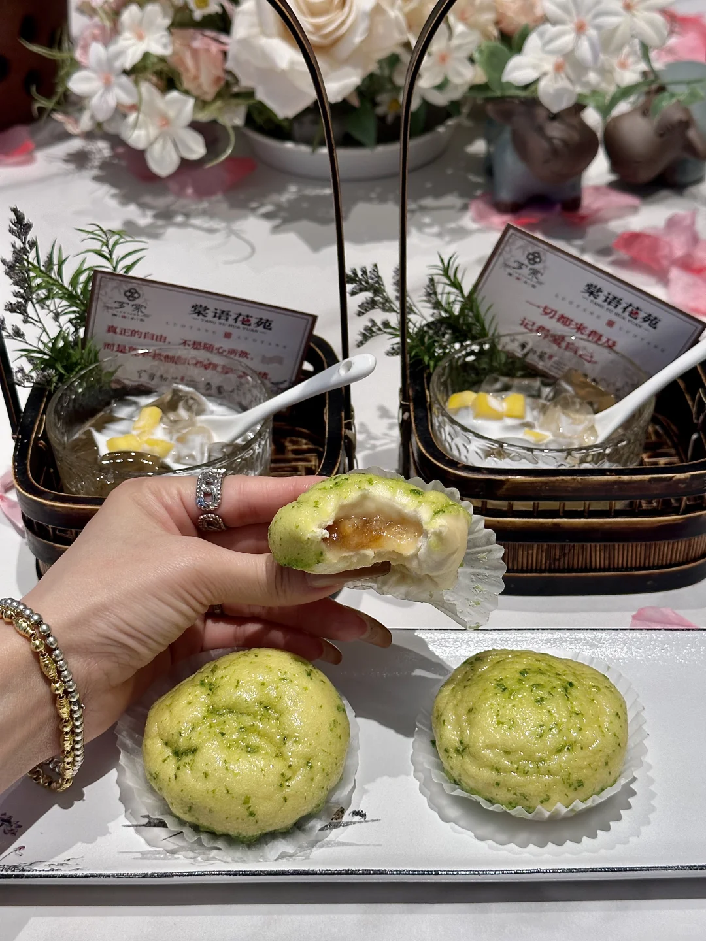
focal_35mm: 48
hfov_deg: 30.3
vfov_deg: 39.7
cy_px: 470
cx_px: 353
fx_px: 1305
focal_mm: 6.86
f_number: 1.78
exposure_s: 1/130
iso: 64
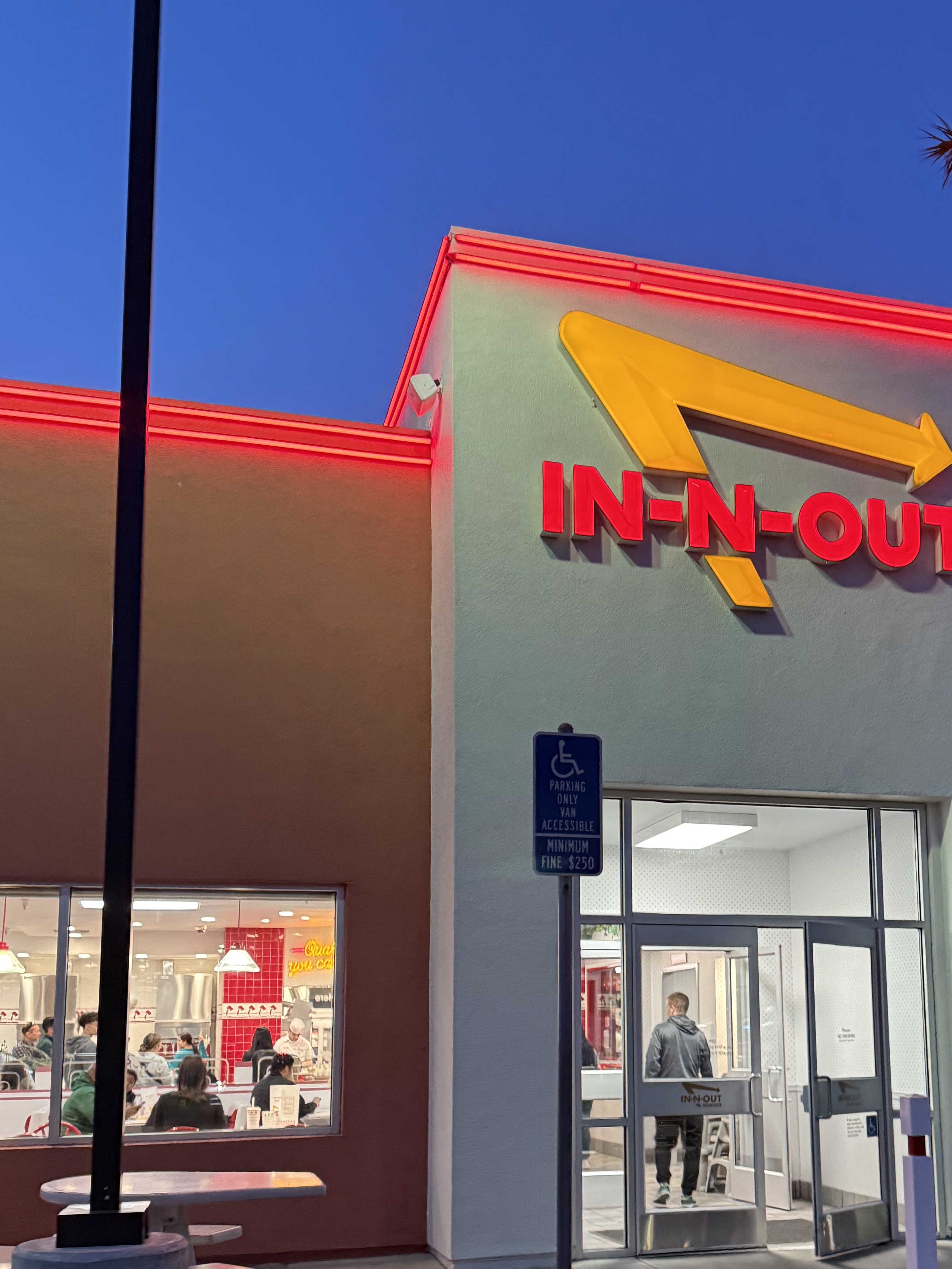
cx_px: 620
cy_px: 866
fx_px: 1357
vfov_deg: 49.1
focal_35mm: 37
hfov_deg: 38.3
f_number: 1.78
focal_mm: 6.76
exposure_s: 1/60
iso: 400
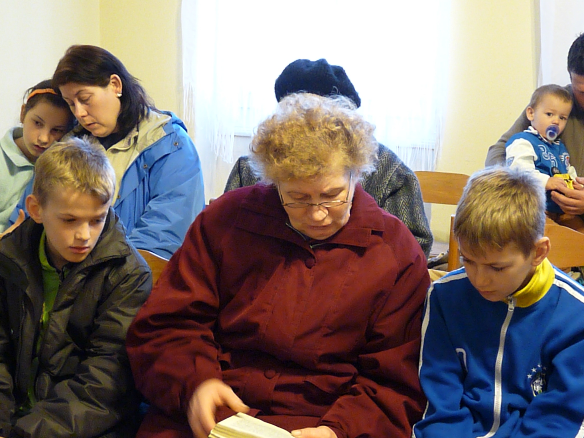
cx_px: 292
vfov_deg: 22.6
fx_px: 1097
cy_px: 219
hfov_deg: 29.8
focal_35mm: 65
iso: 1600
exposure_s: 1/30
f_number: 3.4
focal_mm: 11.5
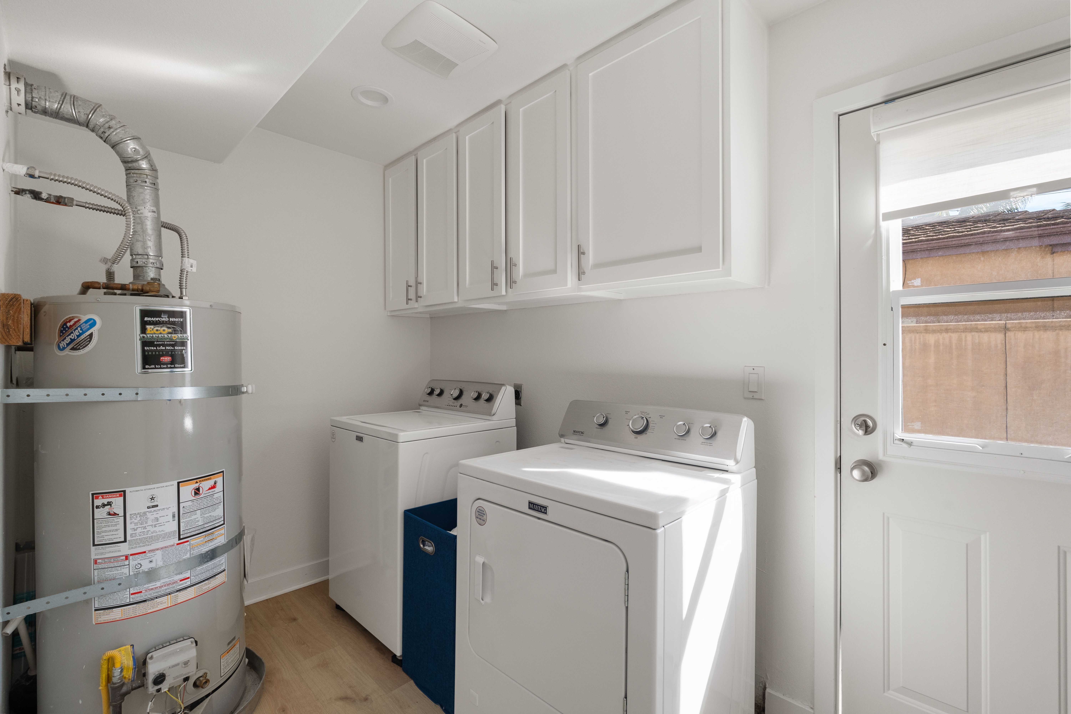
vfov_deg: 73.7
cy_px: 357
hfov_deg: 96.7
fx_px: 476
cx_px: 536
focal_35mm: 16
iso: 800
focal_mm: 16
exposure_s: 1/10
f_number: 9
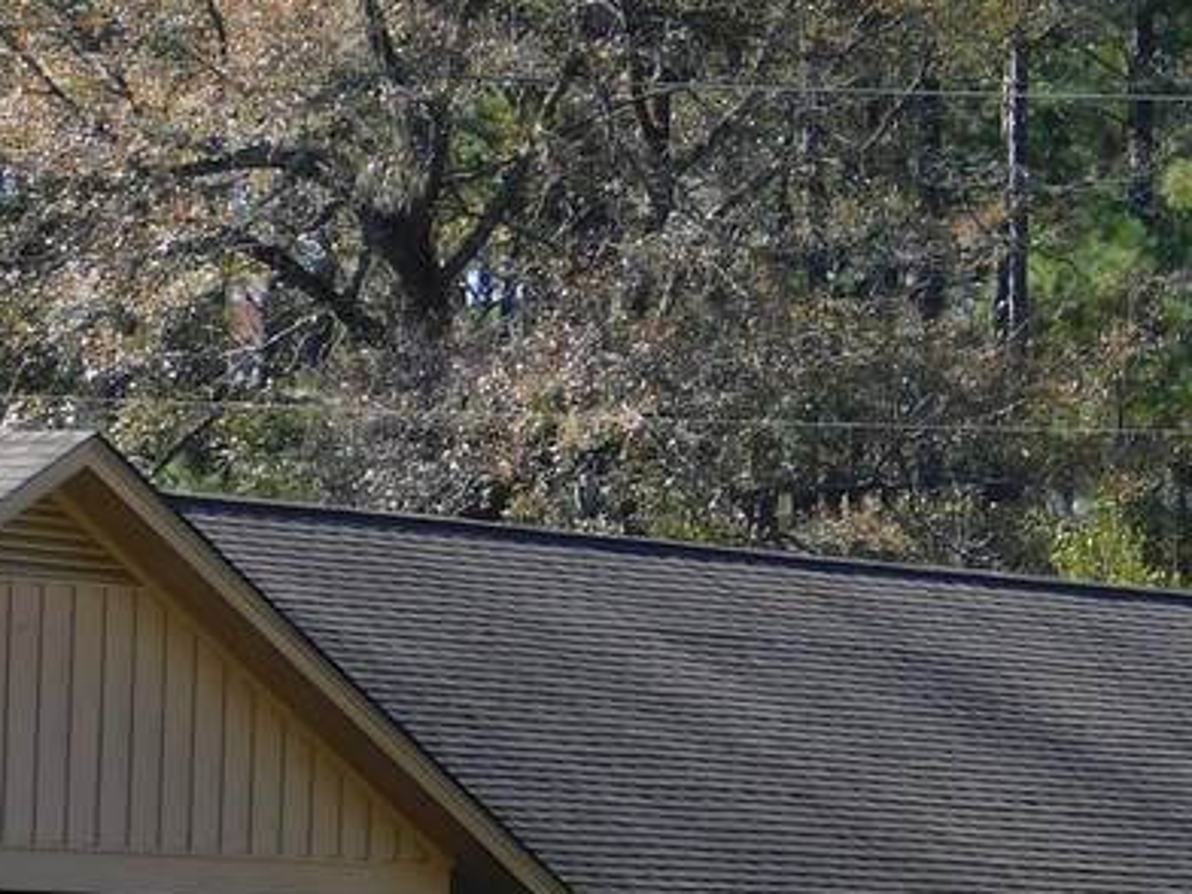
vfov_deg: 5.0
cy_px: 1000
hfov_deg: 6.7
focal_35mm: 297
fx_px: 10227
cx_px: 1000
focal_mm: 16.1
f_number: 4.5
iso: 125
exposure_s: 1/320
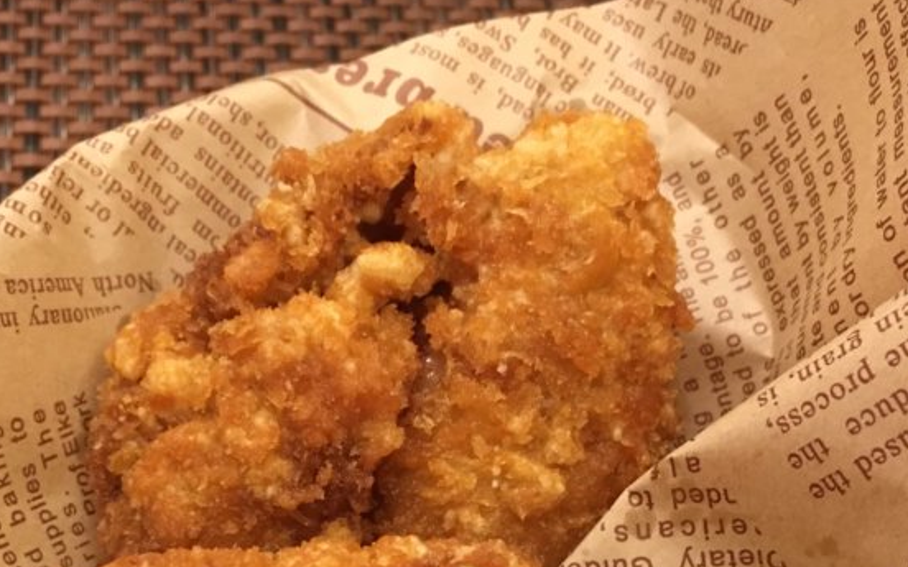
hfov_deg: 35.7
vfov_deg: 22.1
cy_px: 529
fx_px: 1411
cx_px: 439
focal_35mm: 57
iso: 64
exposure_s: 1/4
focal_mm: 4.15
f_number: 2.2
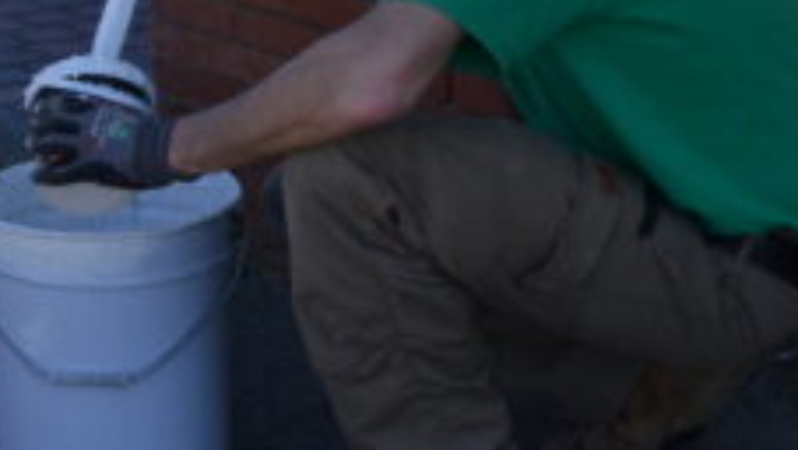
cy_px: 309
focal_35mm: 126
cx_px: -334
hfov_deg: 15.9
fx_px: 2668
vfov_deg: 9.6
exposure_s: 1/200
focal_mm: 26
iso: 100
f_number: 7.1
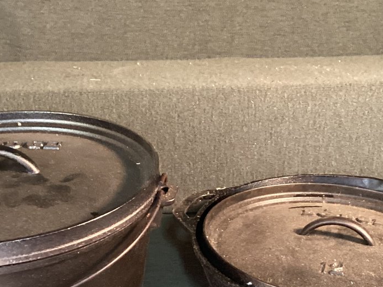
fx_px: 752
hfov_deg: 28.6
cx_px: 197
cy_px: 253
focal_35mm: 68
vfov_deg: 21.2
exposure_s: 1/40
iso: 320
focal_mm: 3.3
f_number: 2.4
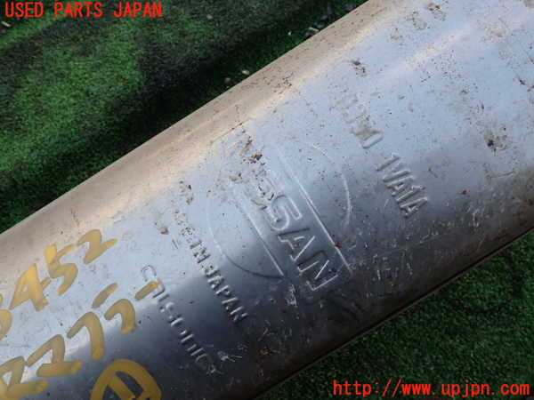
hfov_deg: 60.0
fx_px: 463
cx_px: 267
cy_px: 200
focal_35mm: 30
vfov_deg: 46.8
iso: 100
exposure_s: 1/200
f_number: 3.2
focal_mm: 5.4
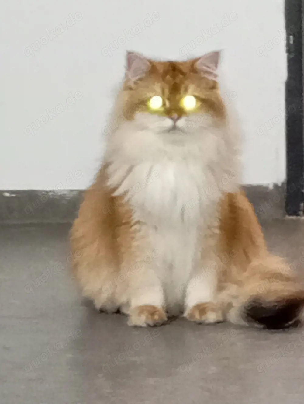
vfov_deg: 9.5
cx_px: 152
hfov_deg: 7.1
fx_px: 2441
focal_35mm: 209
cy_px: 202
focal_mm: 4.27
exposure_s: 1/10
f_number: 1.8
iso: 1362
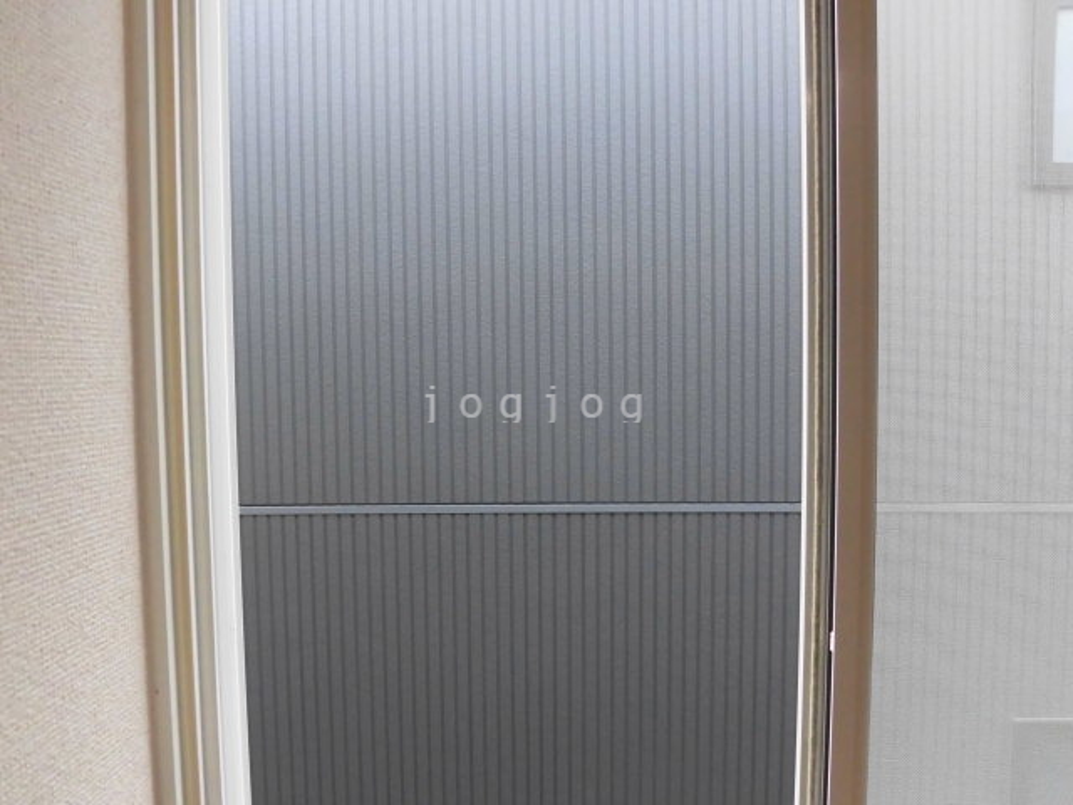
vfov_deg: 56.8
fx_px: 744
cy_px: 402
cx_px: 536
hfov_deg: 71.6
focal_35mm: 24
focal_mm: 4.3
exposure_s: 1/40
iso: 320
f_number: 3.1
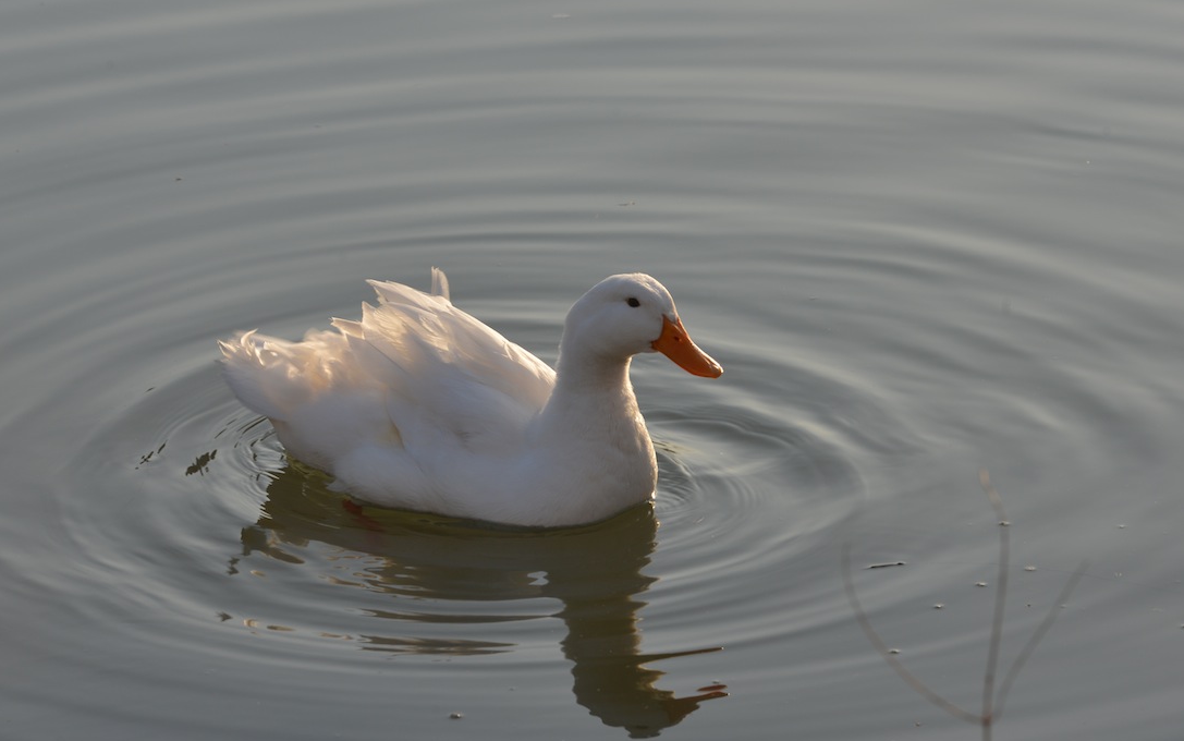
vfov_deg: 5.5
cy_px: 356
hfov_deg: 8.7
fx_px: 7746
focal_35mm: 240
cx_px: 571
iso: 200
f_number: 10
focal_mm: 200
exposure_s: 1/250
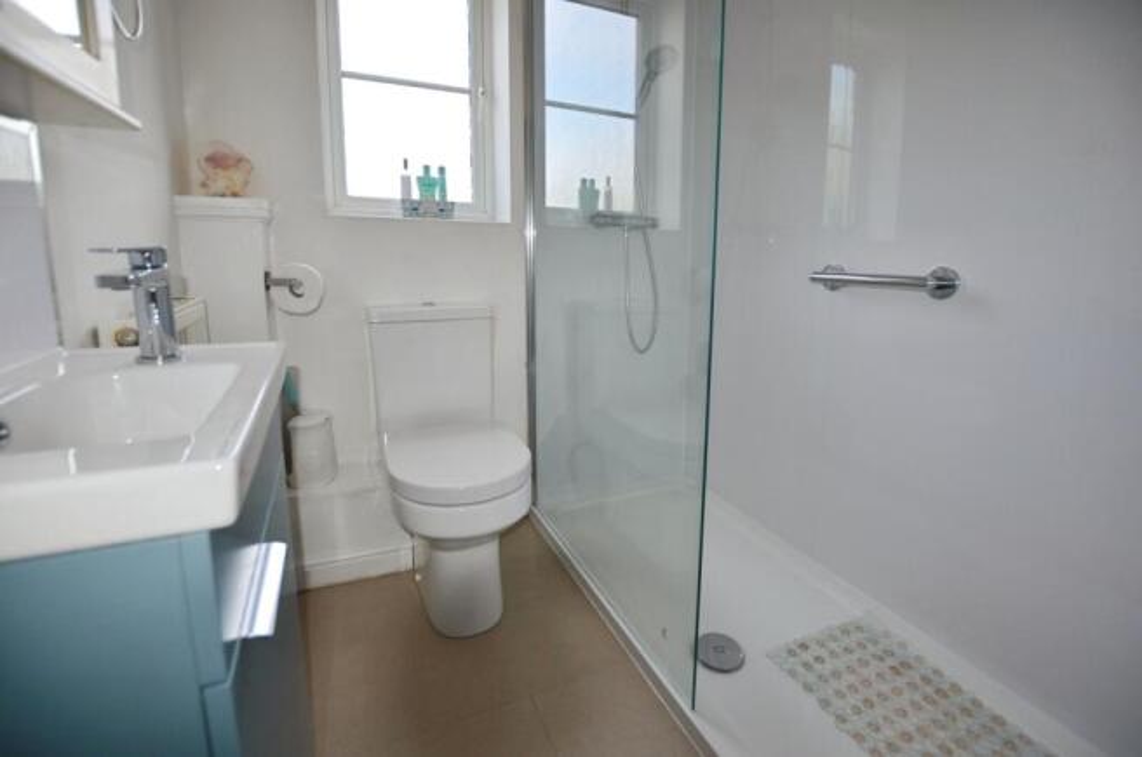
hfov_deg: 100.5
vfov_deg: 77.1
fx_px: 475
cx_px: 571
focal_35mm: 15
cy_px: 378
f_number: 3.5
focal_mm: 10
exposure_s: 1/200
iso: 180
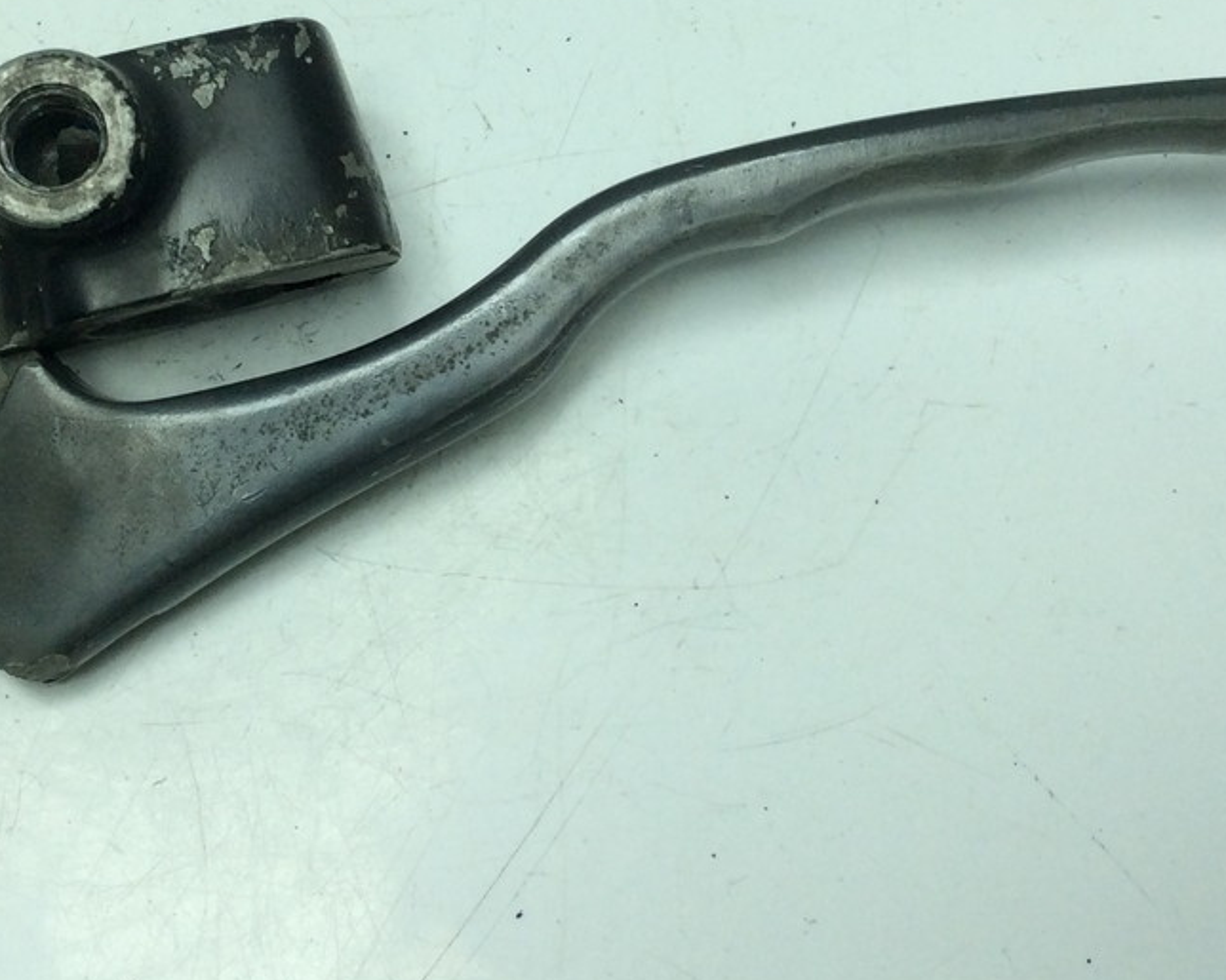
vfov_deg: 23.9
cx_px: 478
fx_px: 2249
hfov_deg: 30.4
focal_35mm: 62
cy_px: 105
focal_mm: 3.3
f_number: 2.4
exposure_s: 1/590
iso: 32
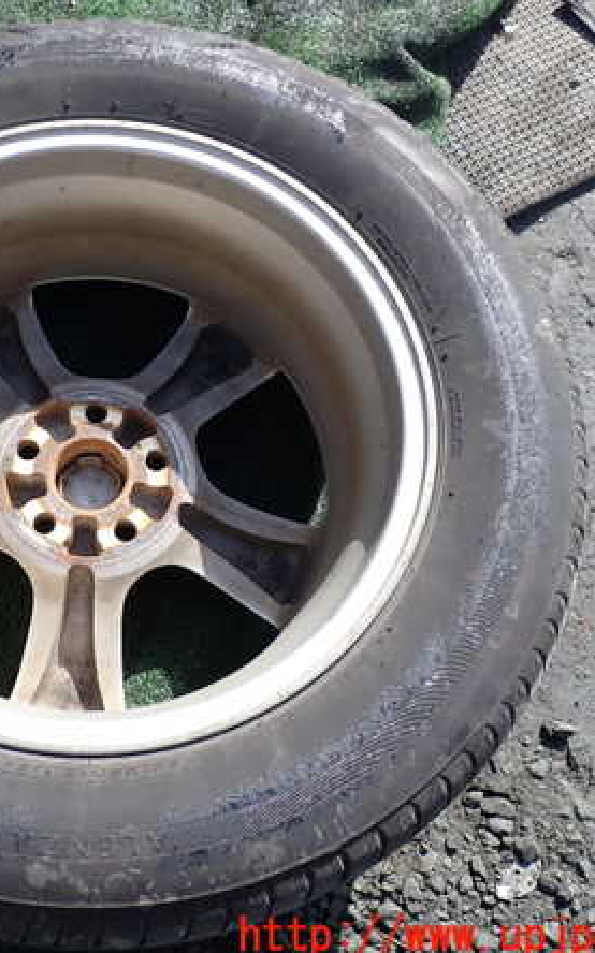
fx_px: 1117
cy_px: 481
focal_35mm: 43
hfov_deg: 28.8
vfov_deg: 46.2
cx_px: 79
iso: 100
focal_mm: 5.4
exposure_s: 1/400
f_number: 3.2
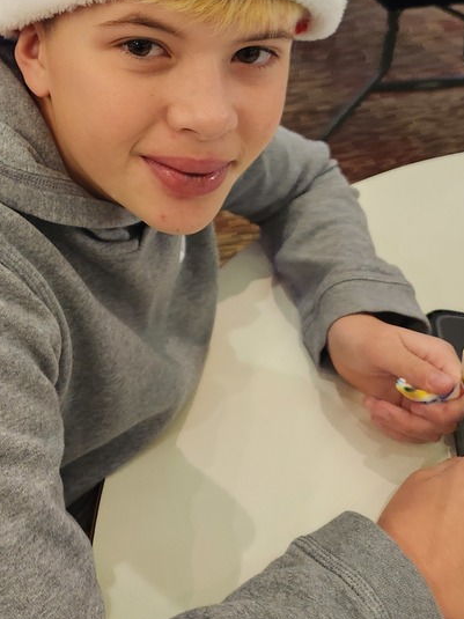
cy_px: 96
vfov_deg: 40.6
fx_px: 787
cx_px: 74
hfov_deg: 31.7
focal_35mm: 44
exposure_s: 1/120
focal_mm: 5.4
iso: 640
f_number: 1.8
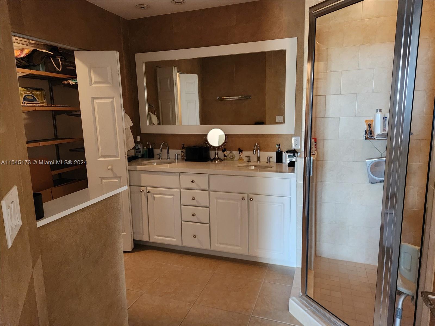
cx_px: 218
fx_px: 289
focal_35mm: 23
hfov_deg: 73.9
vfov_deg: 58.9
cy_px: 163
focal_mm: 5.4
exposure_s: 1/120
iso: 1000
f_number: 1.8
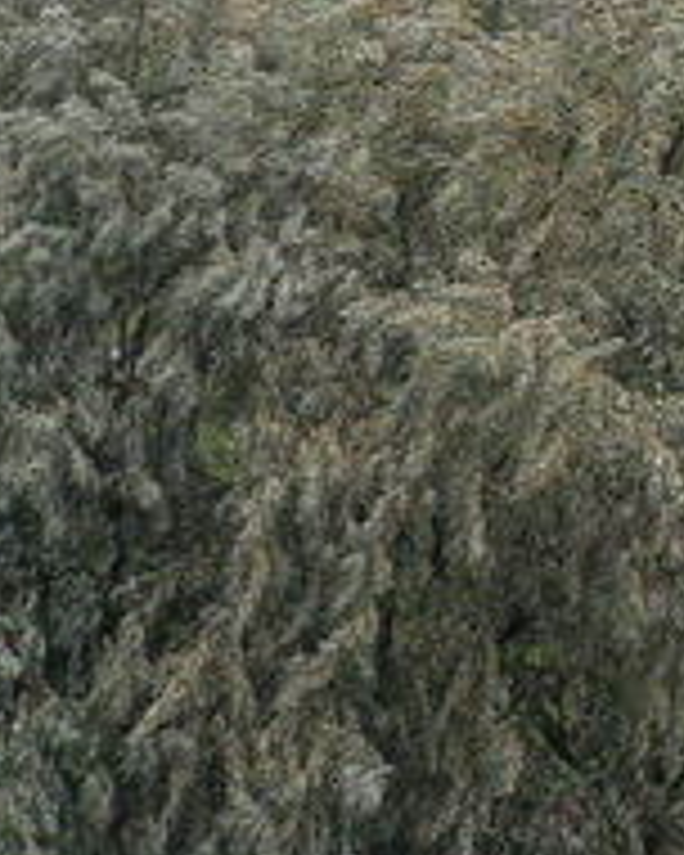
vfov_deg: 7.0
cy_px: 119
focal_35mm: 277
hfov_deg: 5.5
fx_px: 7009
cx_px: 1053
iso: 160
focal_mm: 18.1
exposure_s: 1/100
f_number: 3.4
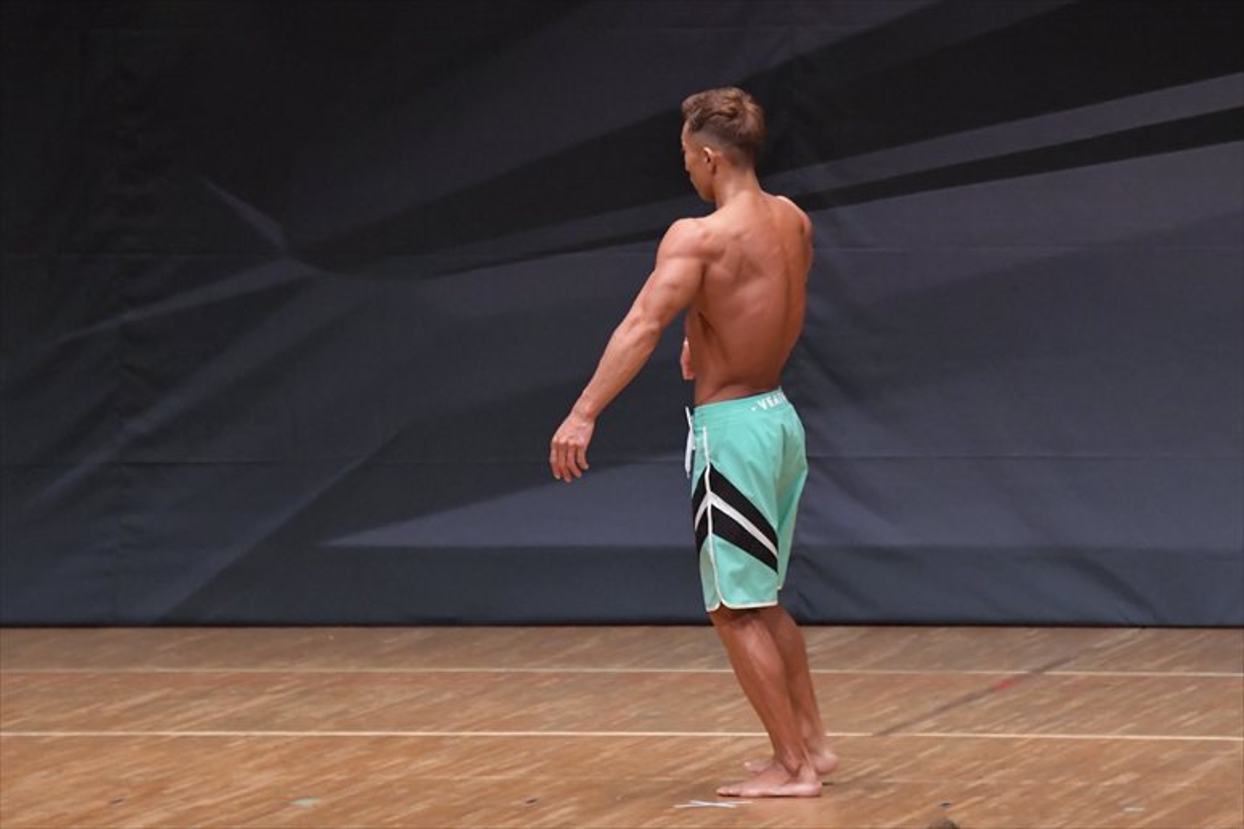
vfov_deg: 4.6
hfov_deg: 6.9
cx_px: 622
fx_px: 10362
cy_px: 414
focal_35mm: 300
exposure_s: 1/400
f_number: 5.6
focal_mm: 200
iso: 6400
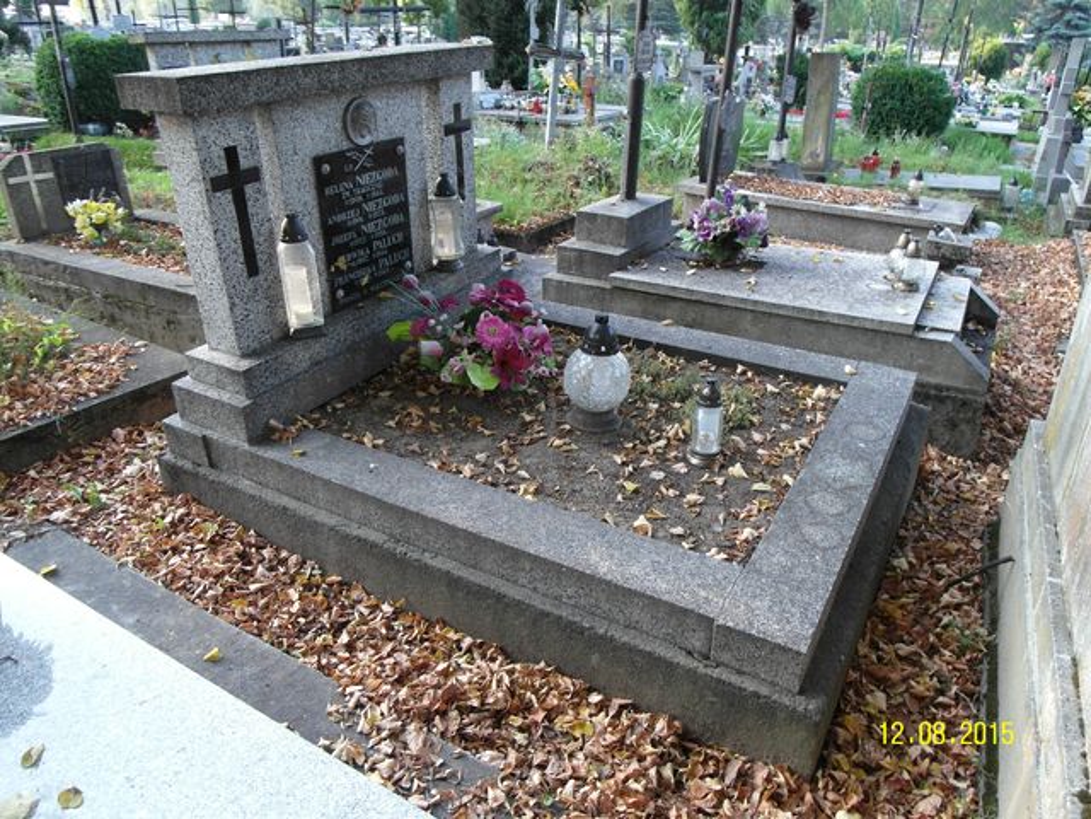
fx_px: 756
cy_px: 410
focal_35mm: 24
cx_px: 546
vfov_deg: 56.8
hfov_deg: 71.6
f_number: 2.5
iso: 100
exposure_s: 1/60
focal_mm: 5.2
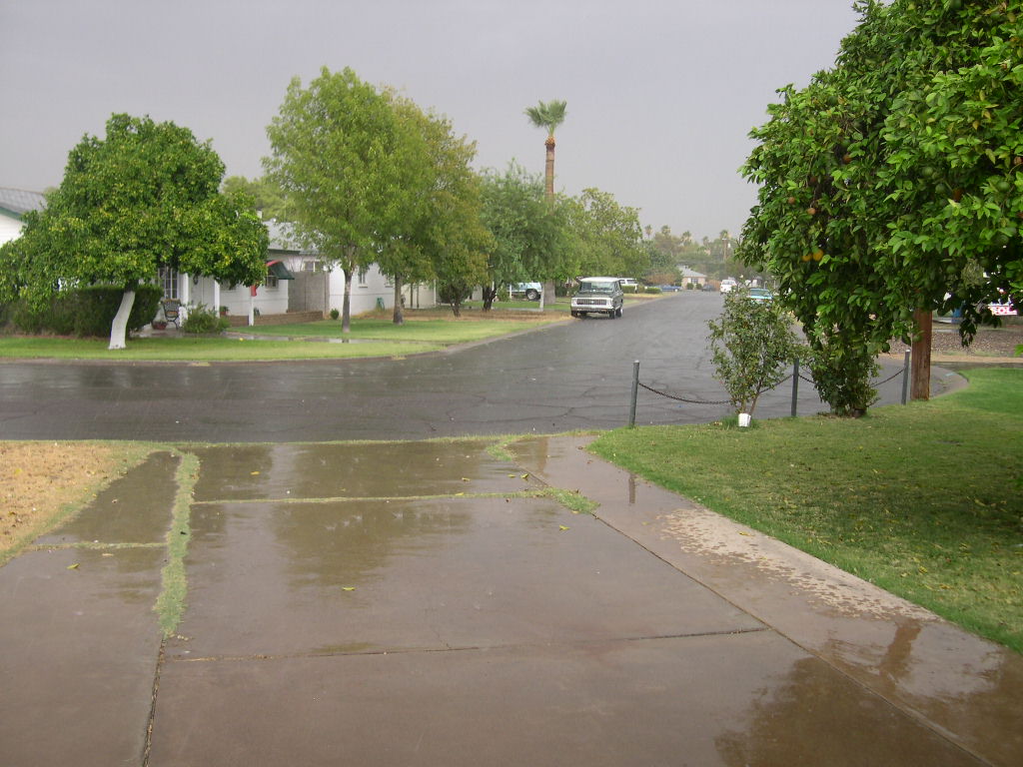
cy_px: 384
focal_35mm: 38
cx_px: 512
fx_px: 1123
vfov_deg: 37.7
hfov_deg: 49.0
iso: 100
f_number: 2.8
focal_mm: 8
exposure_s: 1/105
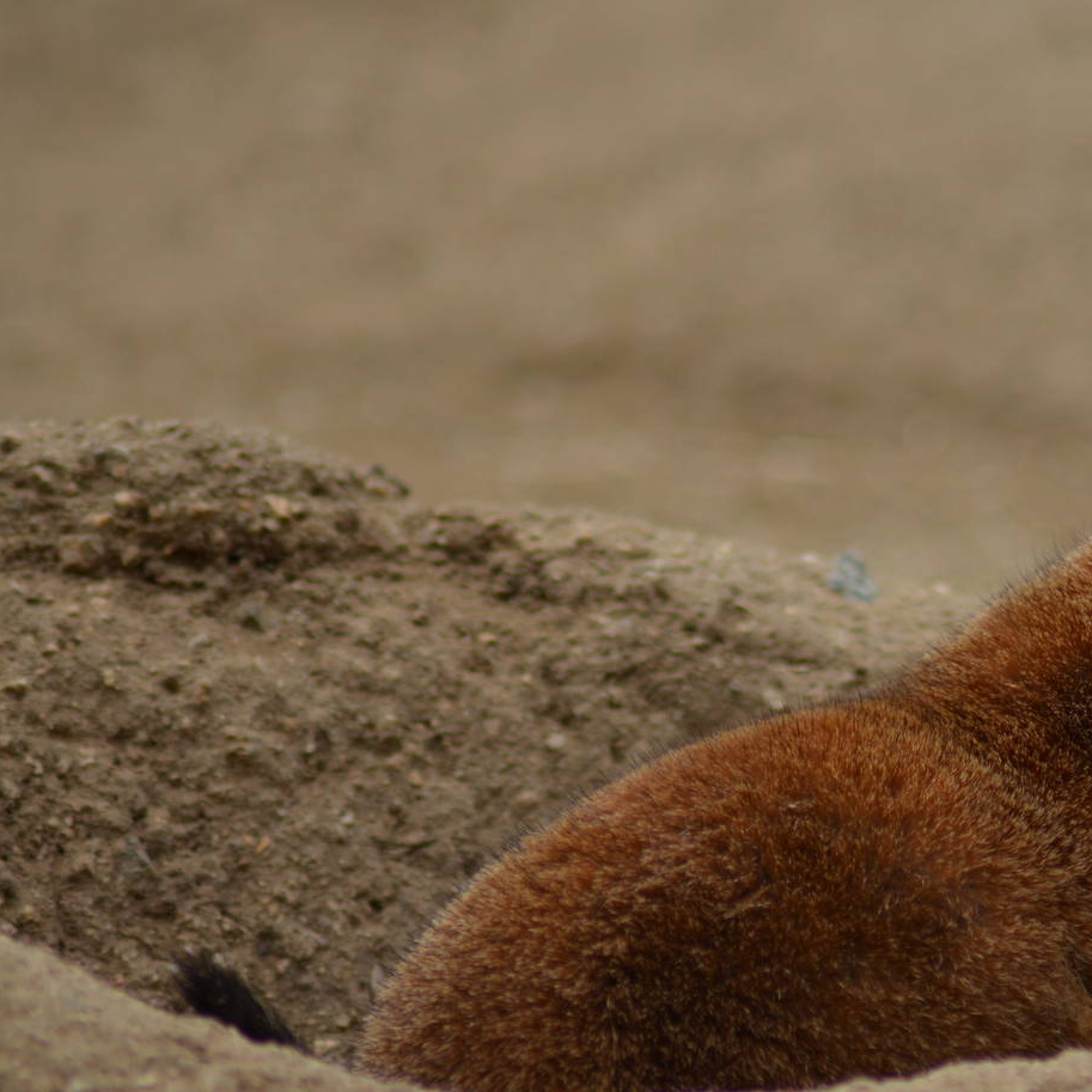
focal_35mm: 669
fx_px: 23877
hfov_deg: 2.6
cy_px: 598
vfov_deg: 2.6
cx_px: 903
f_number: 5.6
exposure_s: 1/1600
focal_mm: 300
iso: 400
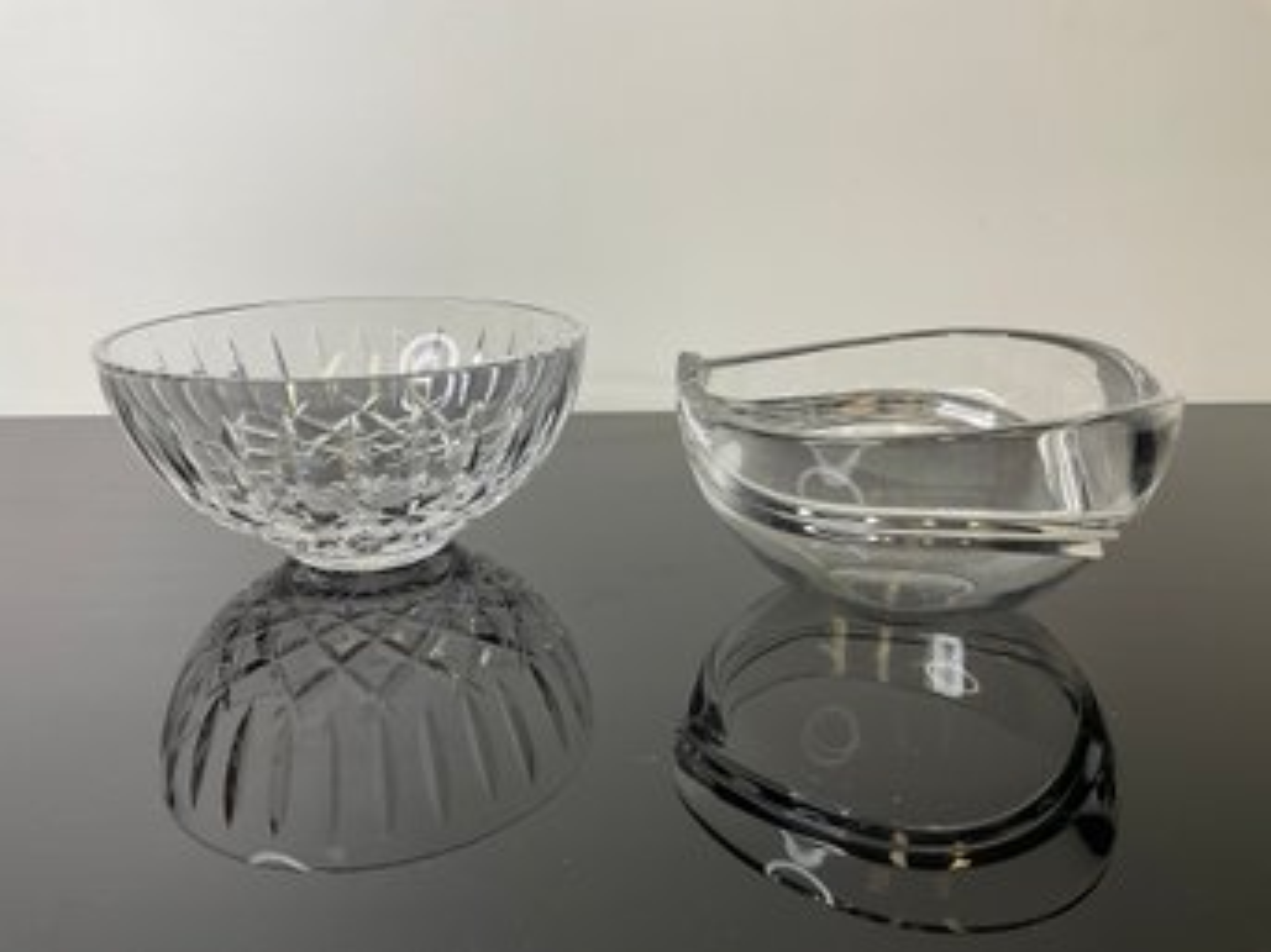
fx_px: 1064
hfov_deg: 61.7
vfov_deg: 48.2
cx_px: 636
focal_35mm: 29
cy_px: 476
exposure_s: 1/120
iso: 25
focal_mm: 3
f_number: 1.8
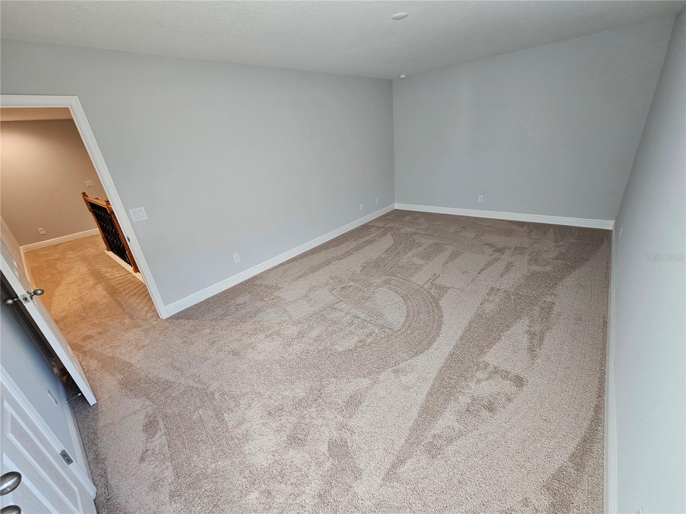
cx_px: 343
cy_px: 257
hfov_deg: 106.2
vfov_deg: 89.9
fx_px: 258
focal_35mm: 13
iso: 100
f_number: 2.2
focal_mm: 2.2
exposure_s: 1/60
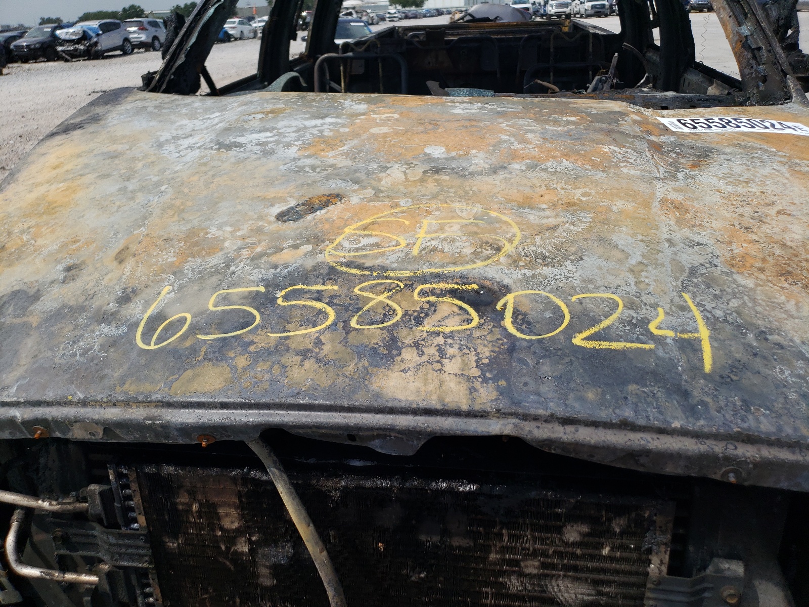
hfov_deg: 67.3
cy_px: 304
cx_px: 404
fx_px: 608
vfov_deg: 53.1
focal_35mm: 26
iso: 50
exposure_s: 1/5000
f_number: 1.5
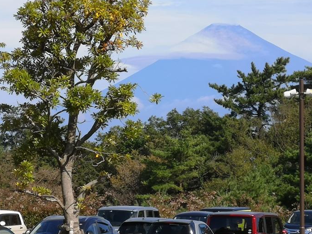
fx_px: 2001
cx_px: 171
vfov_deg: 6.7
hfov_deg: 8.9
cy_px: 104
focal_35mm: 222
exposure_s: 1/1276
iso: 50
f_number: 2.4
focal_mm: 7.48
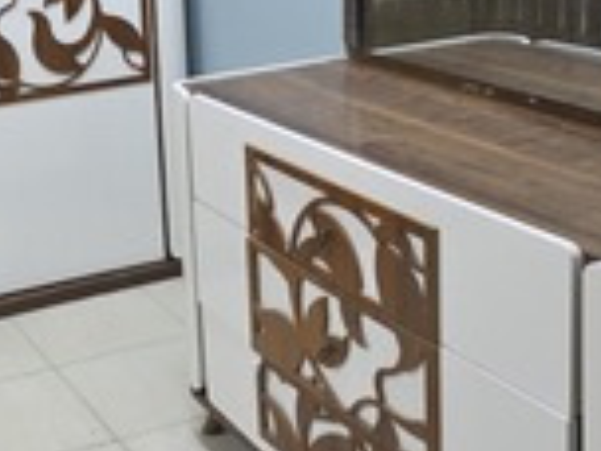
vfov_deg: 21.1
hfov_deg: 27.0
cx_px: 42
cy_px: 89
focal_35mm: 69
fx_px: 1198
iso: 500
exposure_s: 1/120
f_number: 1.7
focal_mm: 6.3
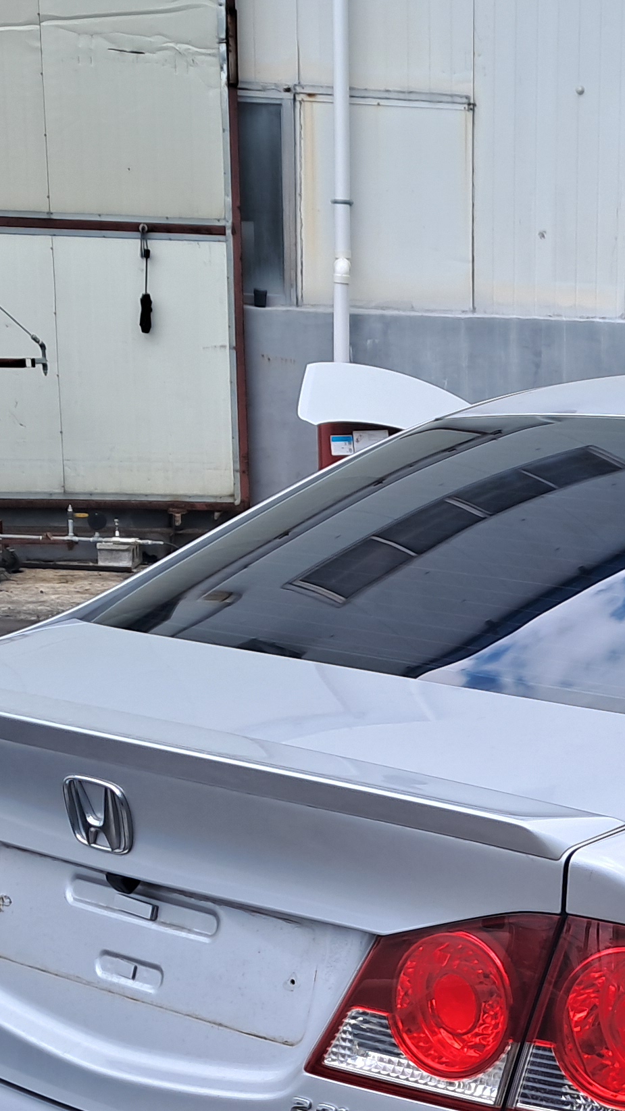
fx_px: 2150
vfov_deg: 27.8
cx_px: 741
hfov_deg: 15.9
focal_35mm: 73
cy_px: 1010
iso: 50
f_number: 1.8
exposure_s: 1/326
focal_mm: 4
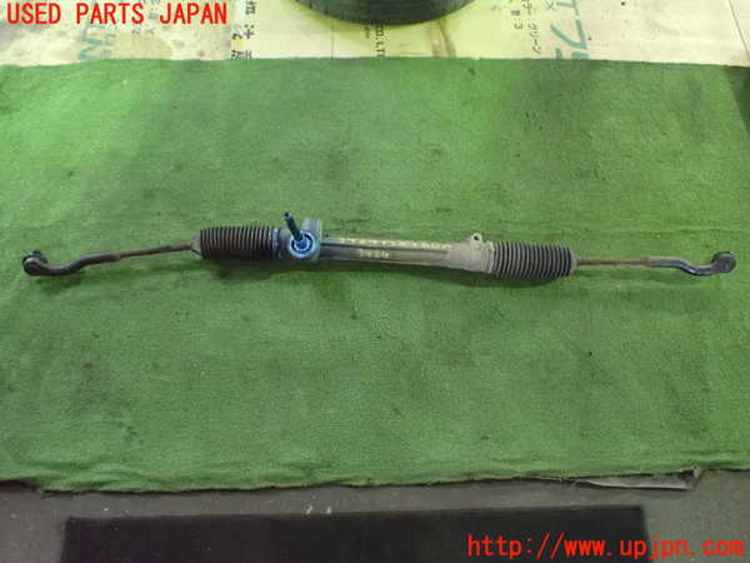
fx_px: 650
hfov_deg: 60.0
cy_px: 282
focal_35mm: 30
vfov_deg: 46.8
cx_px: 375
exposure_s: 1/30
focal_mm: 5.4
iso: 1600
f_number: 2.3
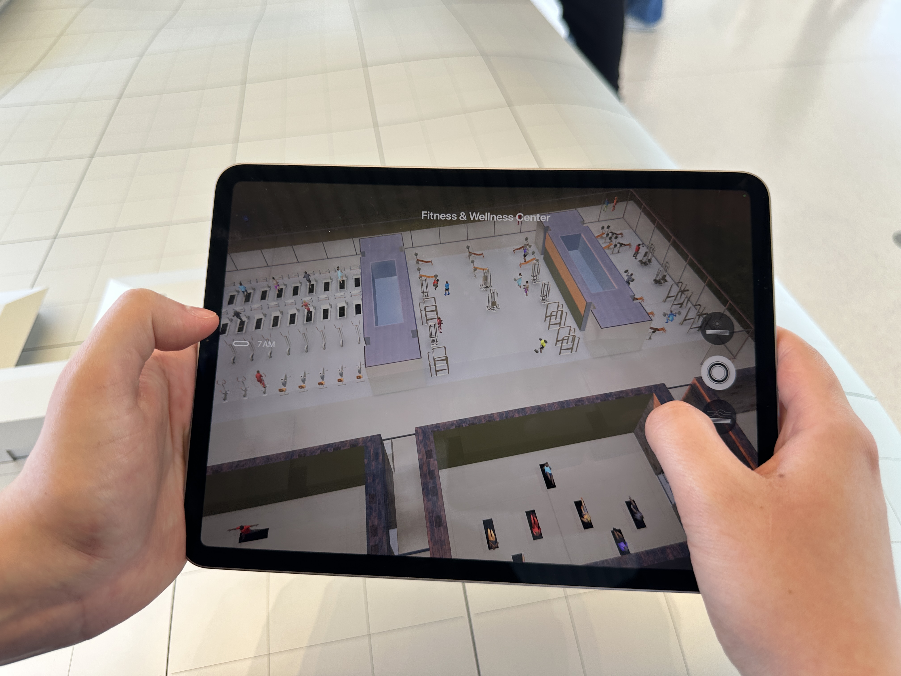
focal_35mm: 24
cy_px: 338
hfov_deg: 71.6
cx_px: 450
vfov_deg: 56.8
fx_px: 625
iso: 64
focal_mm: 6.86
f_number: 1.78
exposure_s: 1/182
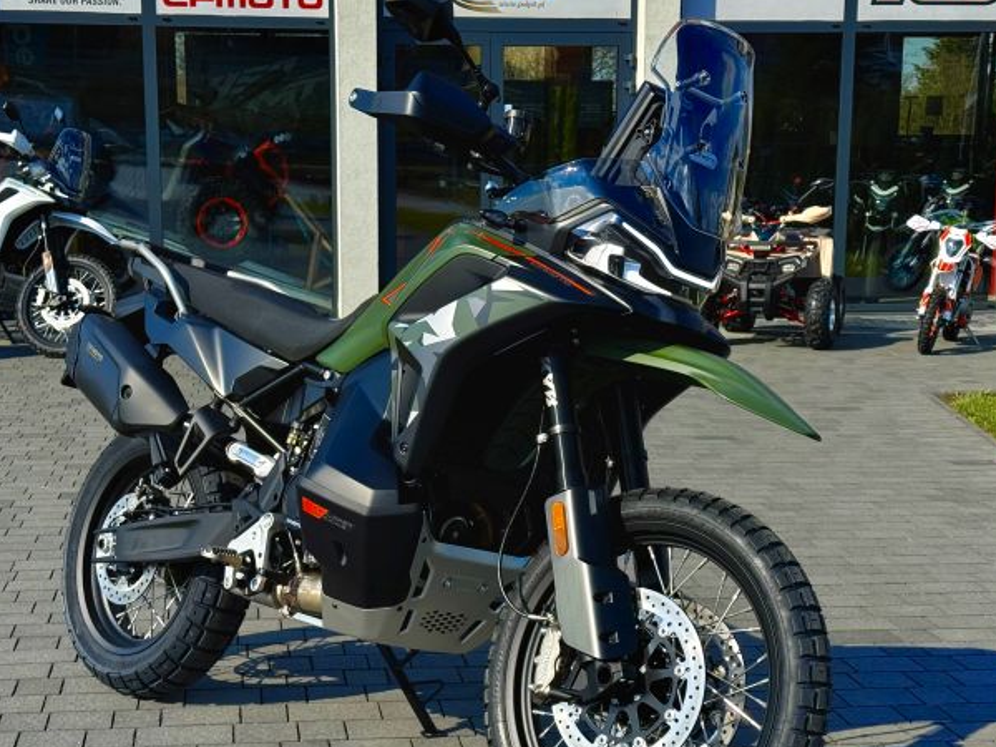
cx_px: 461
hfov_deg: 30.3
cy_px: 456
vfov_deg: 22.9
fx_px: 1841
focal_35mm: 64
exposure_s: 1/4098
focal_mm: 6.76
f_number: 1.78
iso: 64
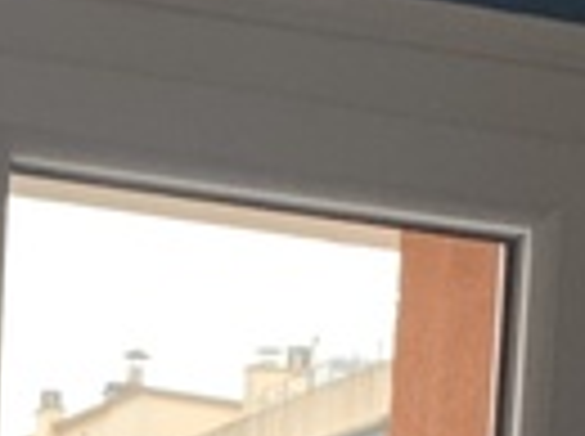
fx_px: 3458
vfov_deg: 6.5
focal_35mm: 205
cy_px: 1366
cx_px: -58
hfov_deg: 9.6
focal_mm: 4.25
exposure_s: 1/122
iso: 40
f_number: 1.8
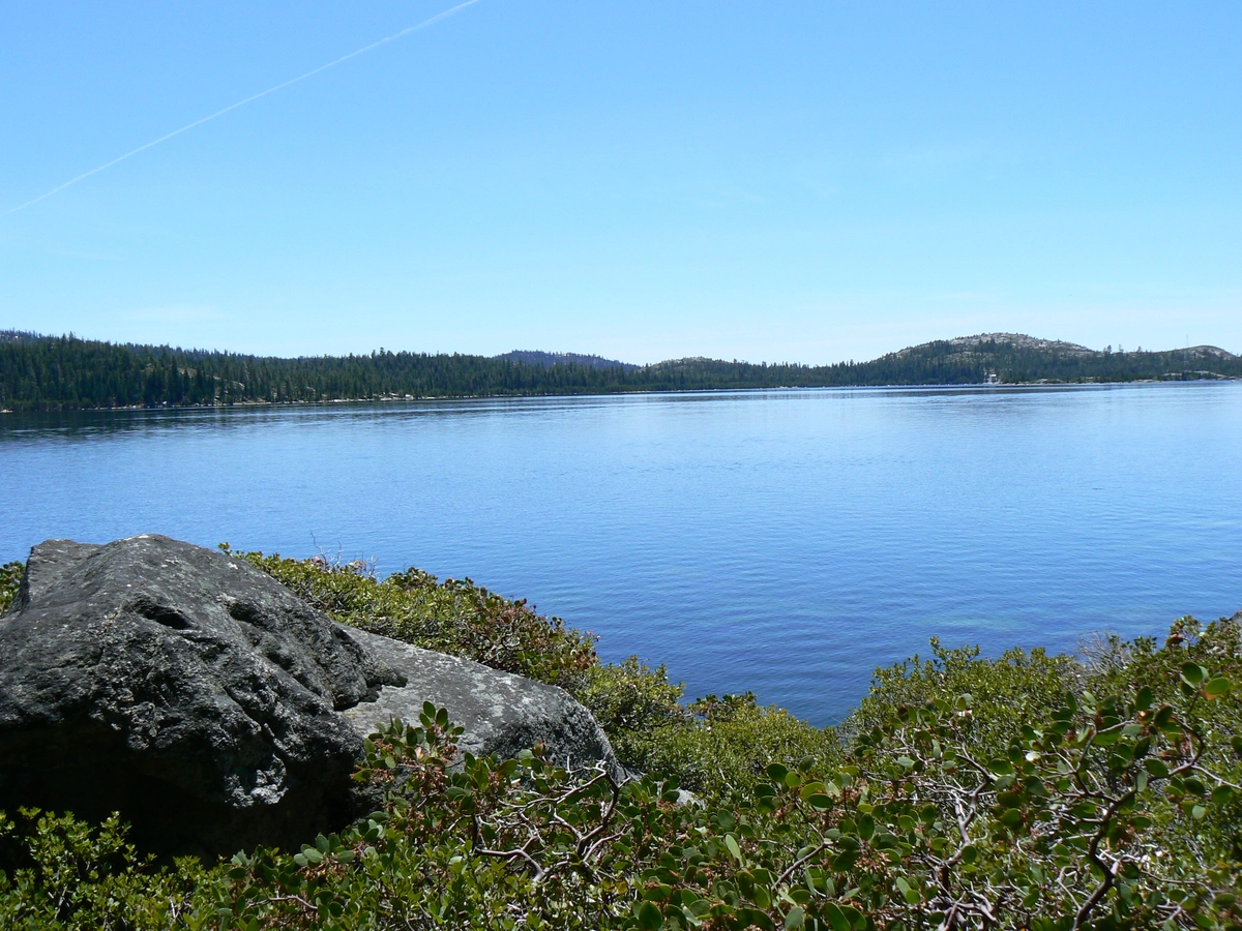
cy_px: 466
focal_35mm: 36
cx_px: 621
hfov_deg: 51.4
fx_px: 1292
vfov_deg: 39.7
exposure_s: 1/320
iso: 80
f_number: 5.6
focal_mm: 6
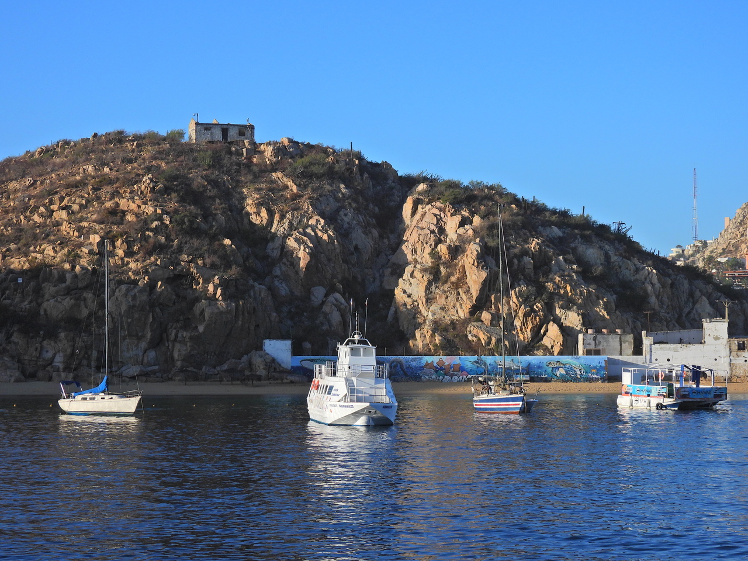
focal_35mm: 85
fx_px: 1837
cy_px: 280
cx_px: 374
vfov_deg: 17.4
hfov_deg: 23.0
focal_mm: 15.2
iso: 100
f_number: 4
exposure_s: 1/1600
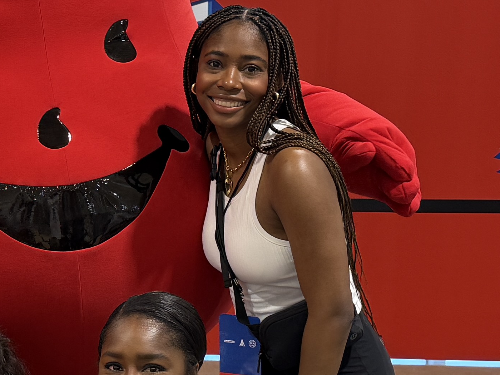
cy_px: 234
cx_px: -13
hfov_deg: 19.4
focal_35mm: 98
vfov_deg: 15.1
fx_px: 1415
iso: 125
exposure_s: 1/134
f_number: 1.78
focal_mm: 6.76
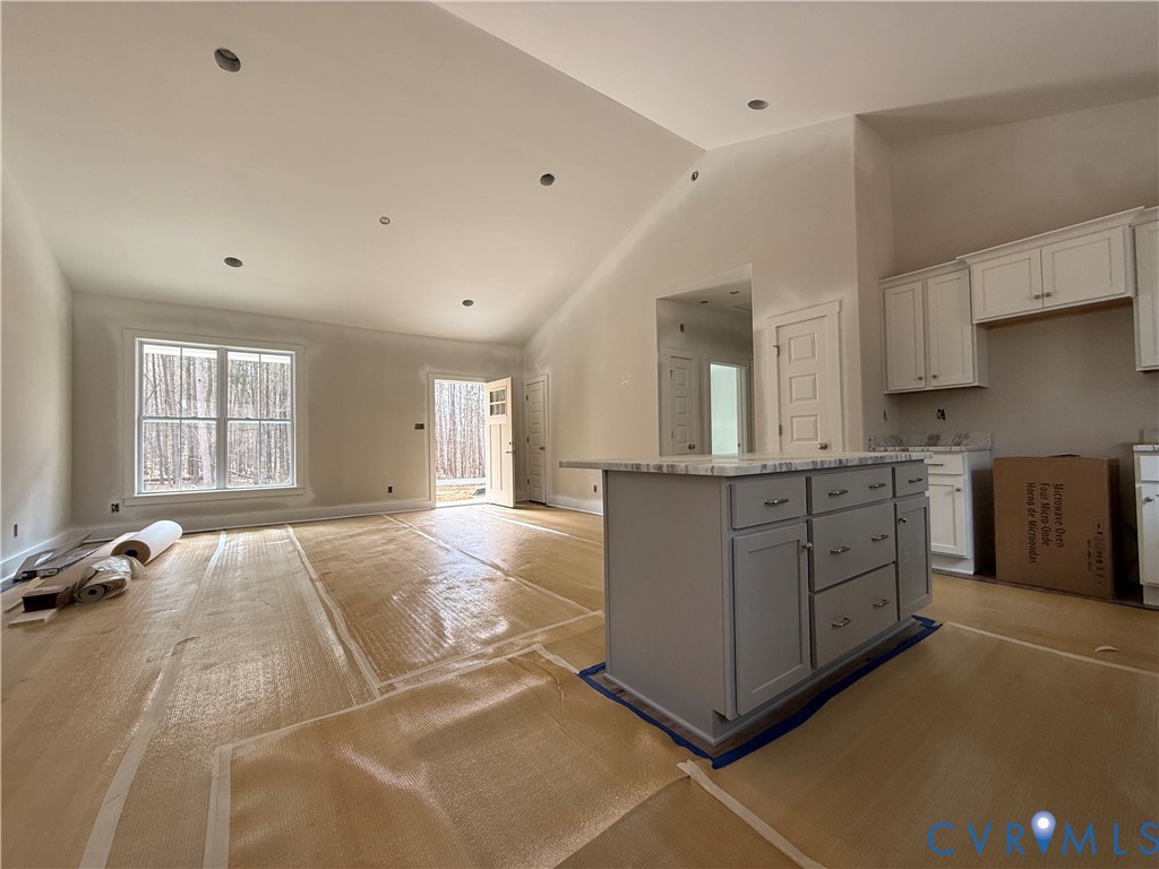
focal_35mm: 14
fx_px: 469
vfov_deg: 85.7
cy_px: 434
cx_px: 580
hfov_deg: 102.1
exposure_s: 1/99
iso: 100
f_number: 2.2
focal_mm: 2.22
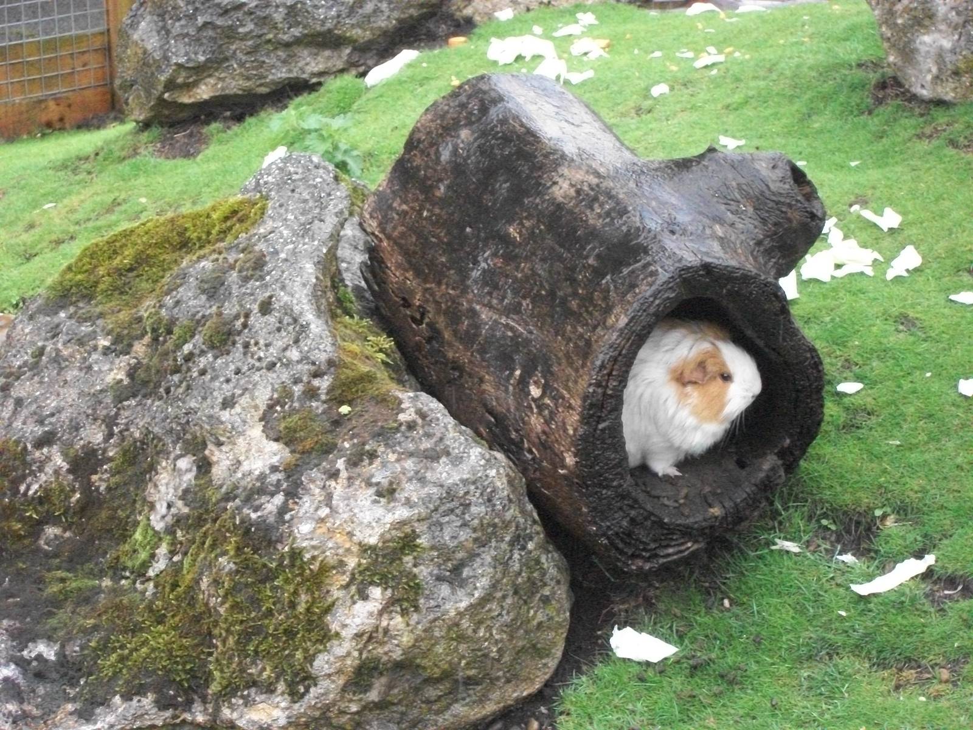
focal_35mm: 96
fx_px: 2698
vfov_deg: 15.4
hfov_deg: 20.4
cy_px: 365
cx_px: 486
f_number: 5.2
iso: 800
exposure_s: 1/320
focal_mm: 17.1
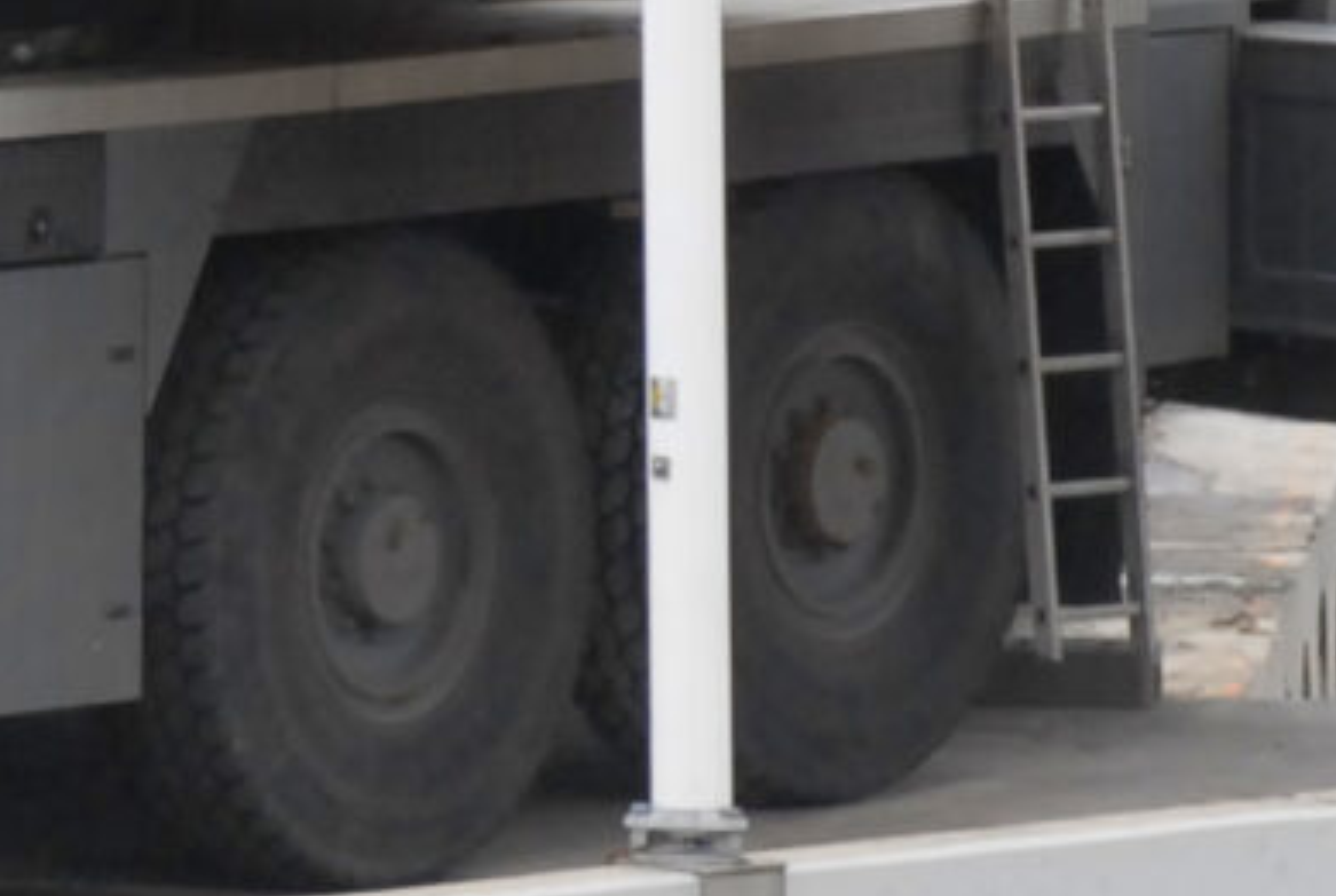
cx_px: -2339
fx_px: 22012
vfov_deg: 2.3
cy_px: -1263
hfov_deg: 3.4
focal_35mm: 592
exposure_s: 1/250
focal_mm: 60
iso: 640
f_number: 8
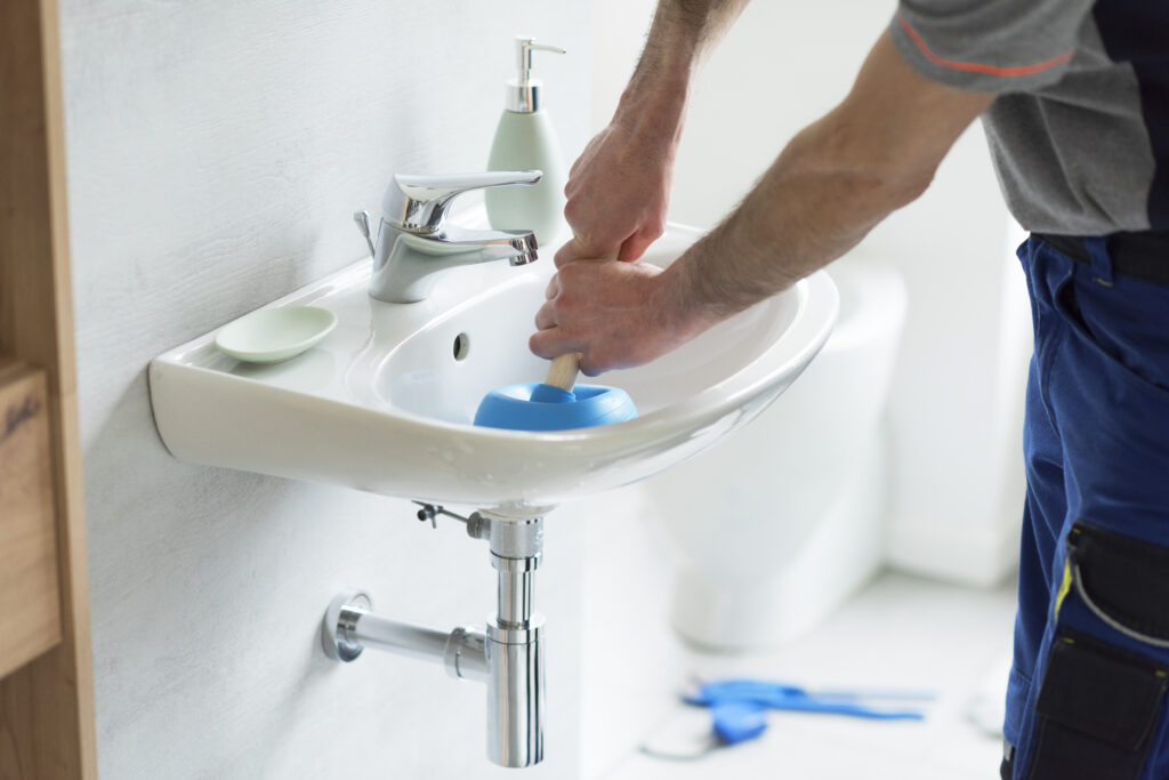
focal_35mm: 85
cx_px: 584
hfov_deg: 23.9
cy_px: 390
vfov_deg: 16.1
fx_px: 2760
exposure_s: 1/40
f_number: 2.2
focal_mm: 85
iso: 250
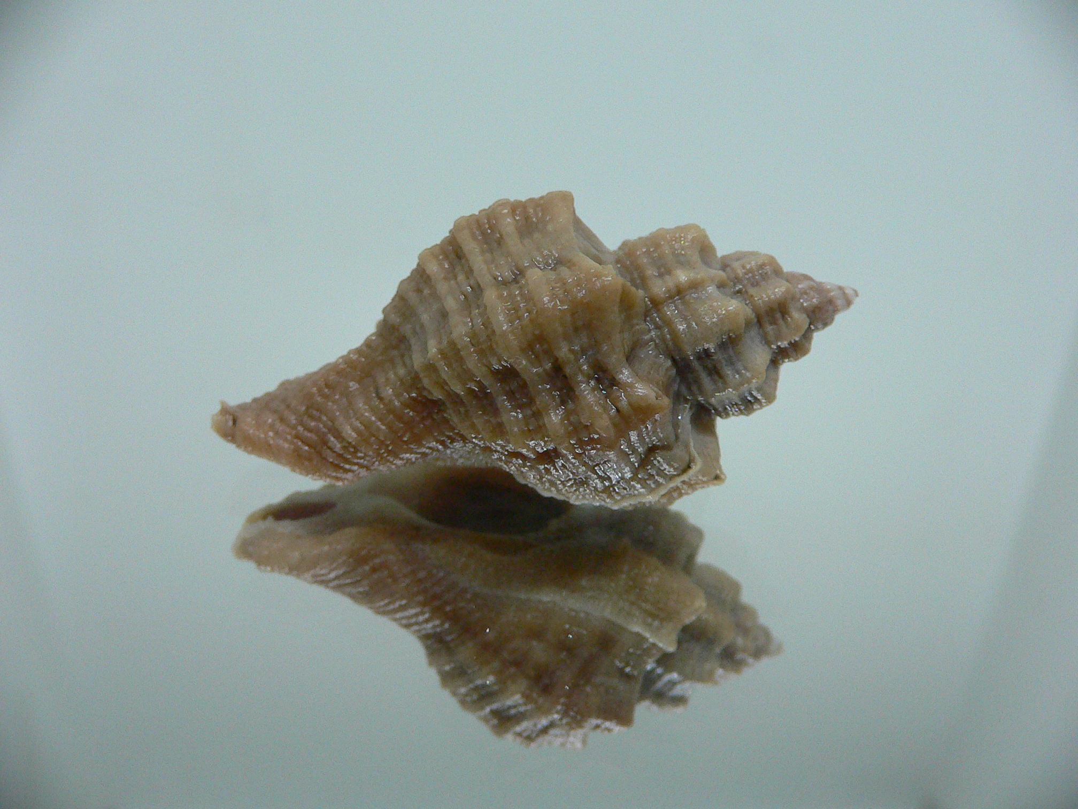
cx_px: 539
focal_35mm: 35
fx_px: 1090
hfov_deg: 52.6
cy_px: 404
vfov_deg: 40.7
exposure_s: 1/50
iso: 200
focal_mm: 4.6
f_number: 2.8
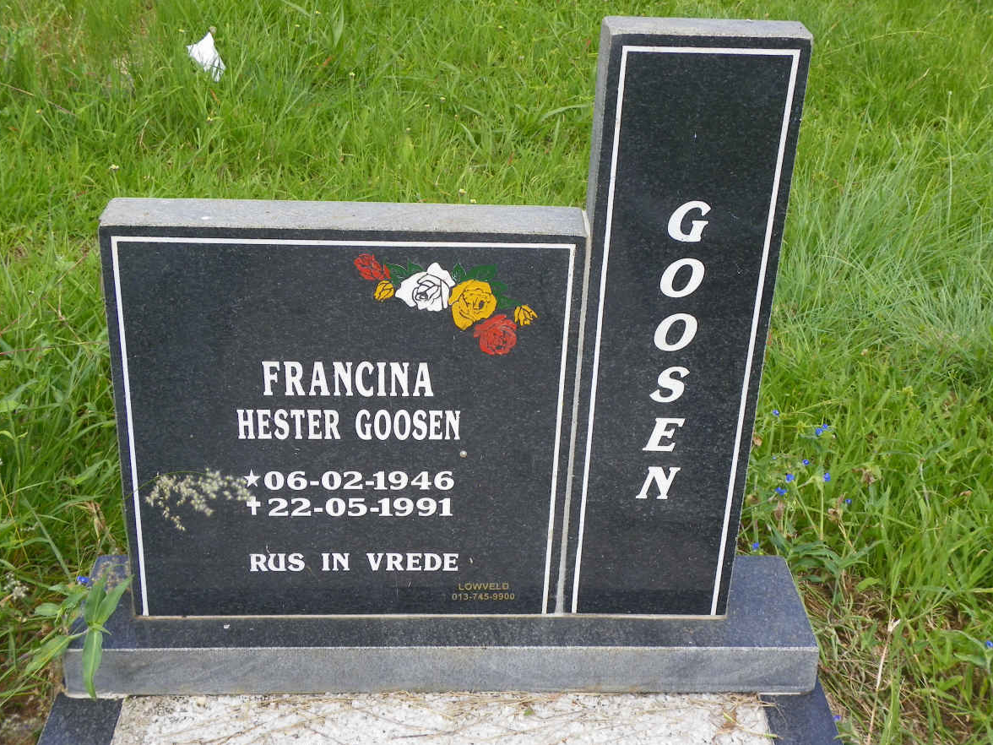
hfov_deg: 37.5
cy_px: 367
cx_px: 501
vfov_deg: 28.6
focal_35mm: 51
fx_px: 1463
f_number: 5
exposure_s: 1/160
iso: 64
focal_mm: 8.9
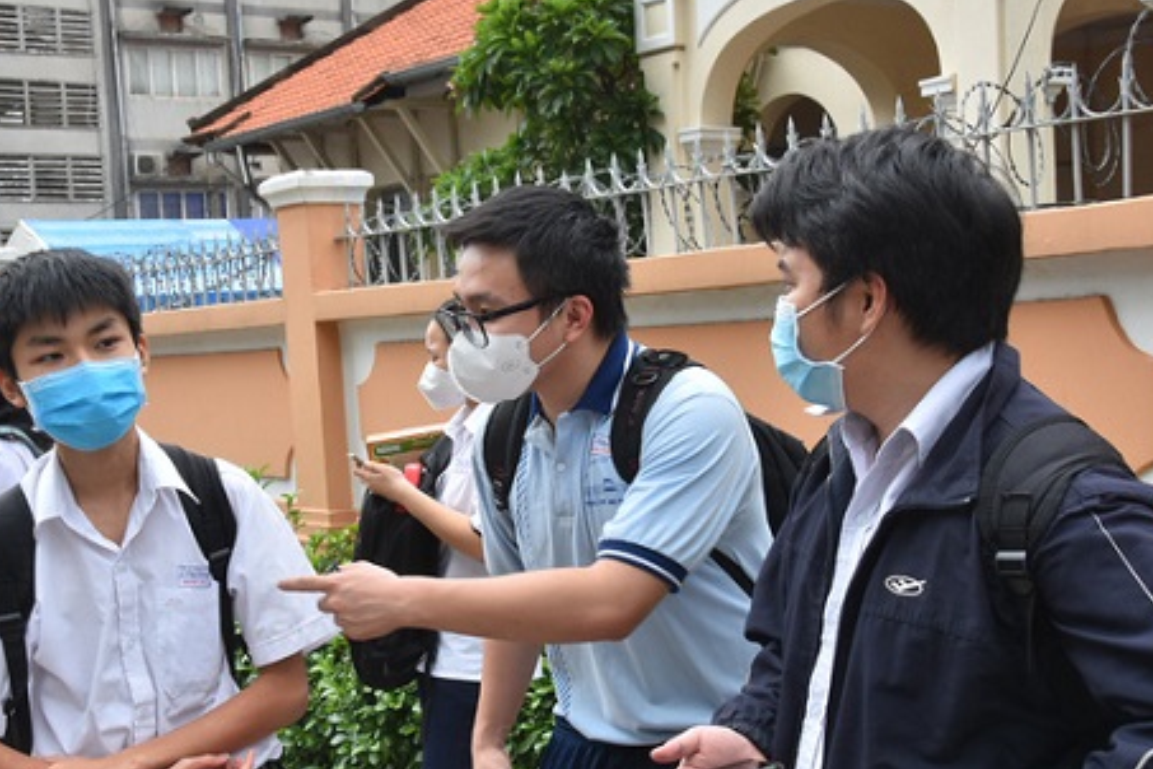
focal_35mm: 54
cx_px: 481
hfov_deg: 37.0
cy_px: 438
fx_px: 1719
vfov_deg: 25.2
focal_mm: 27
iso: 200
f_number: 11
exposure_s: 1/125
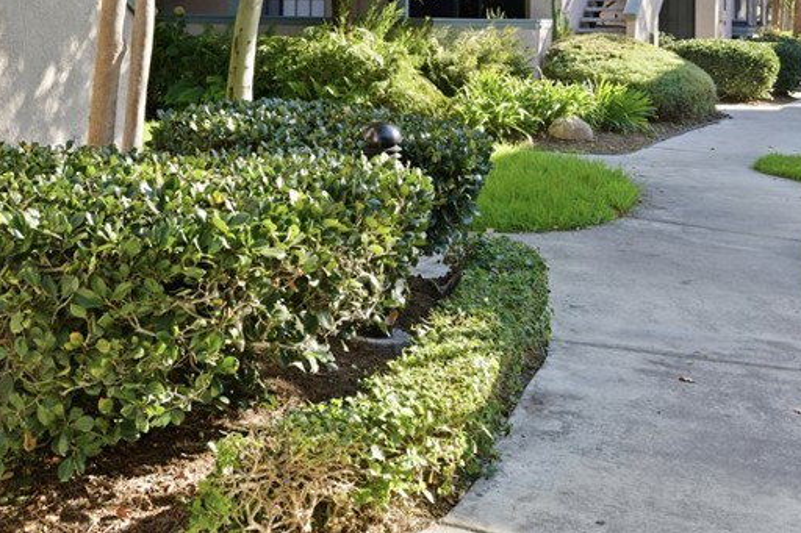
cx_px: 242
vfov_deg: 25.2
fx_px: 1134
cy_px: 3
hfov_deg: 38.3
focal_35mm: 51
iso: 250
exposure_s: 1/125
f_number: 9
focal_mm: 25.5
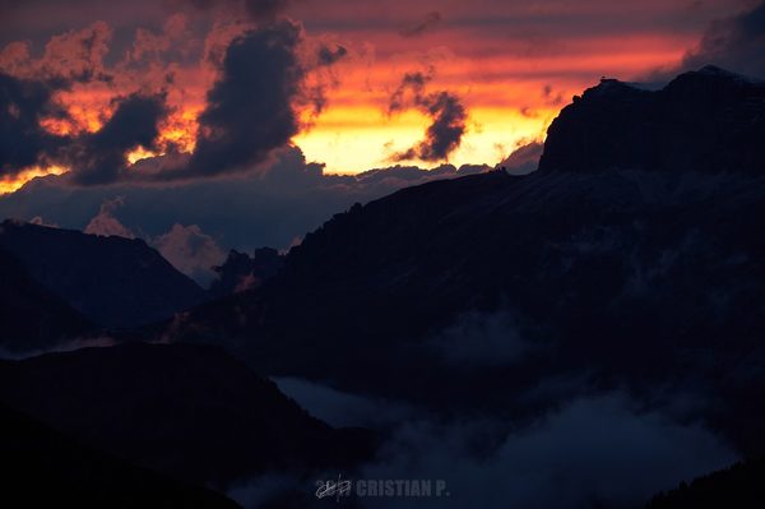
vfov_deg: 4.6
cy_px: 254
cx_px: 382
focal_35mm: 300
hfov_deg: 6.9
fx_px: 6370
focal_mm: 200
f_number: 8
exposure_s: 1/26
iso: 200
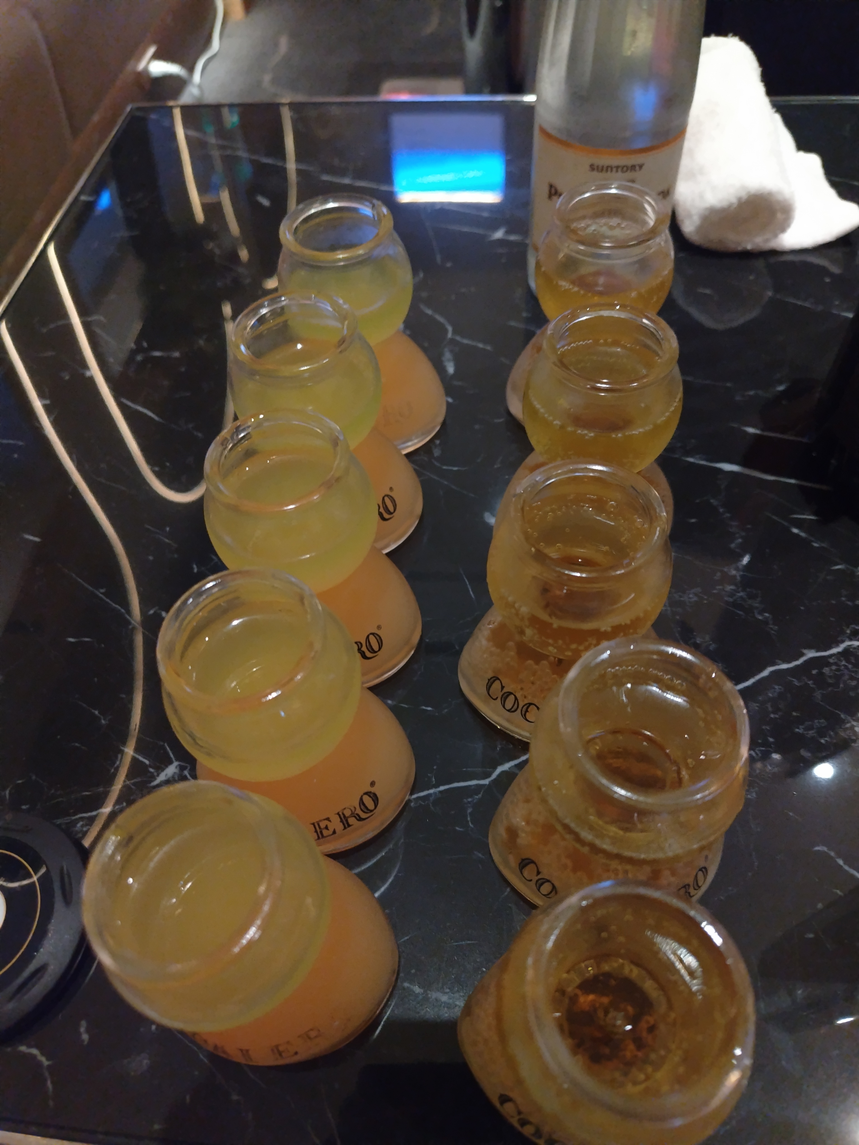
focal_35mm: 23
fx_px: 761
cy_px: 572
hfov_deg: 58.9
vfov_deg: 73.9
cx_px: 430
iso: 1188
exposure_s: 1/15
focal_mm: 5.5
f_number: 1.9
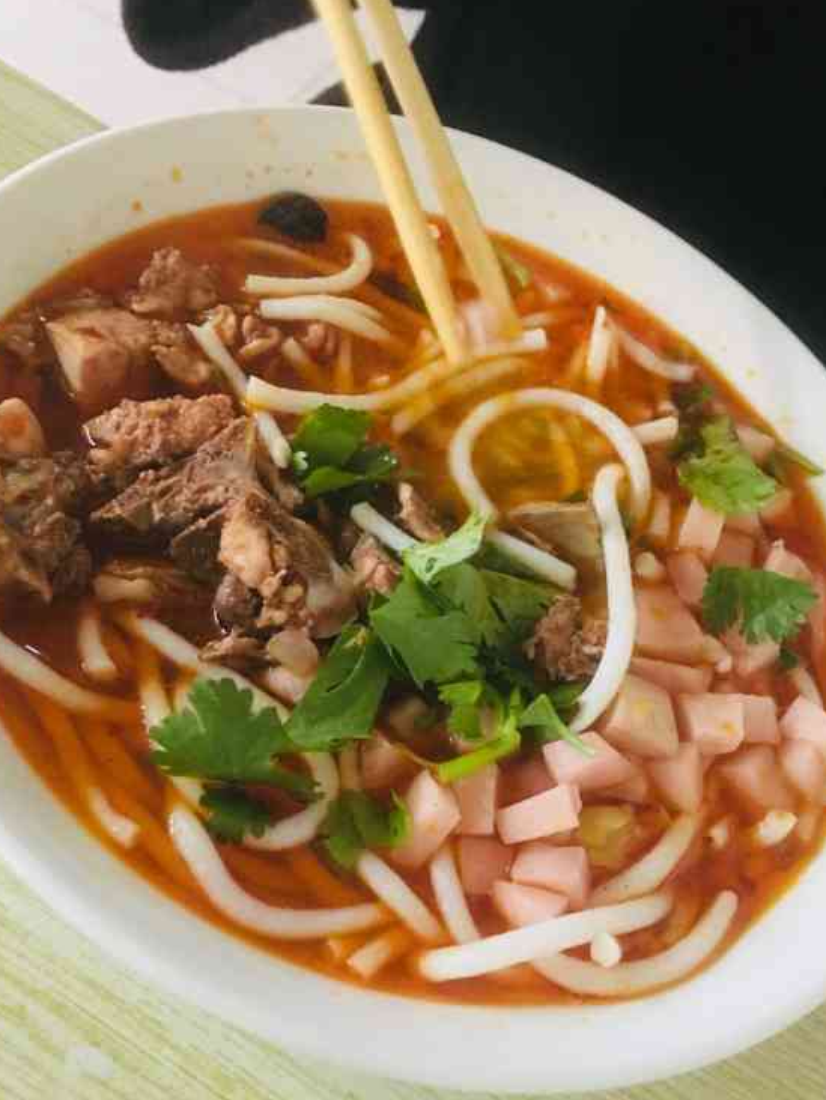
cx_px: 411
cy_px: 576
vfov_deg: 50.1
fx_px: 1176
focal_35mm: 37
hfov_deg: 38.7
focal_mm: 4.15
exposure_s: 1/8
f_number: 2.2
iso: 160
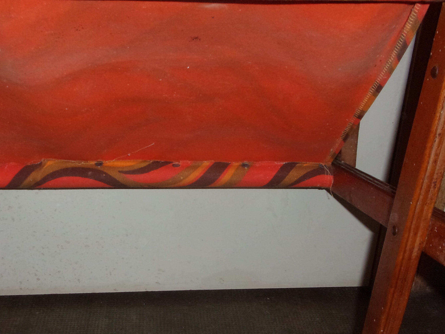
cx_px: 189
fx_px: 617
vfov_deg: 30.2
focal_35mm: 48
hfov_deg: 39.6
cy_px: 199
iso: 200
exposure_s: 1/34
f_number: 3.9
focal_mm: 5.1
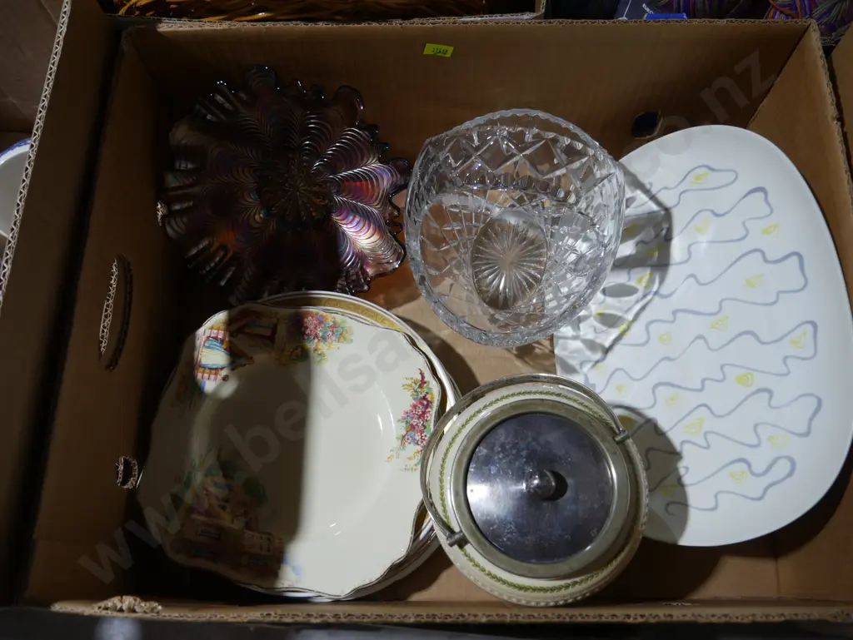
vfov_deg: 46.8
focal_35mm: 30
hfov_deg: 59.9
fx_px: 740
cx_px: 426
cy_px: 320
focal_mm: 15
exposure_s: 1/60
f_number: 3.6
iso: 250
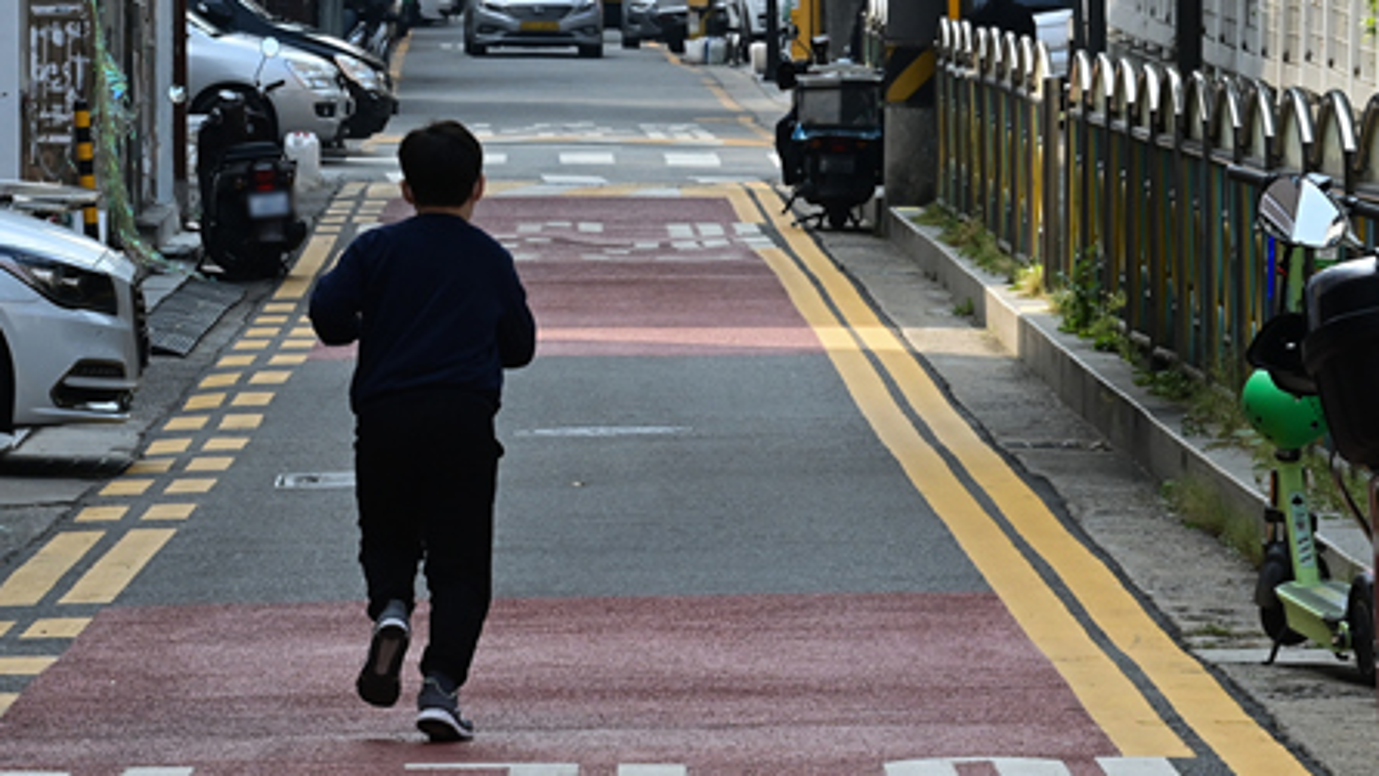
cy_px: 475
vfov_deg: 4.0
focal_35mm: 301
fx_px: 11008
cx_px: 634
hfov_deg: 7.2
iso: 2500
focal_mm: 200
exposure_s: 1/250
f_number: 25
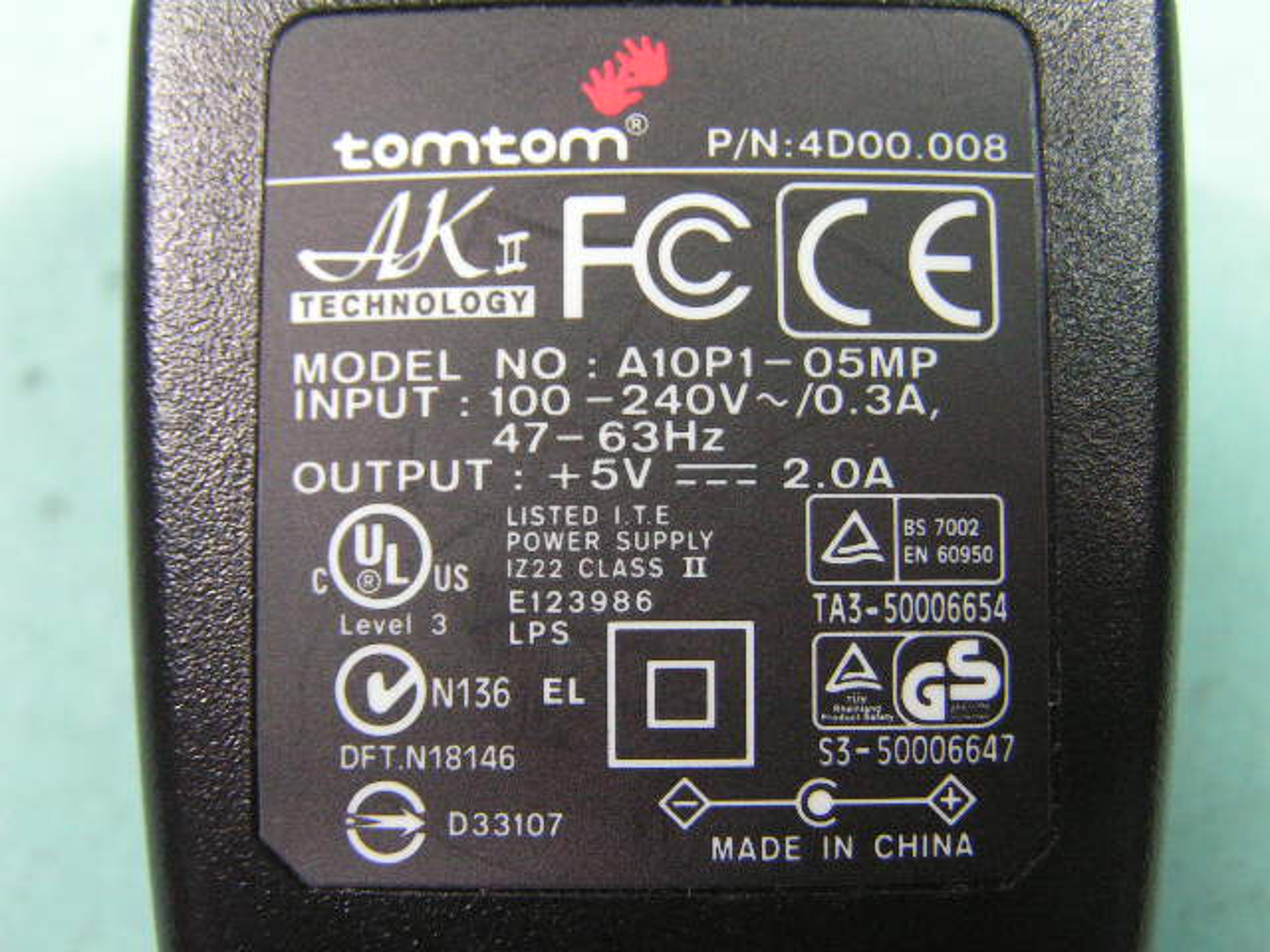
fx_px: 2458
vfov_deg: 21.9
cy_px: 476
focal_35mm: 67
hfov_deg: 29.0
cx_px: 635
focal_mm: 11.1
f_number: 3.2
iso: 200
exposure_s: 1/60
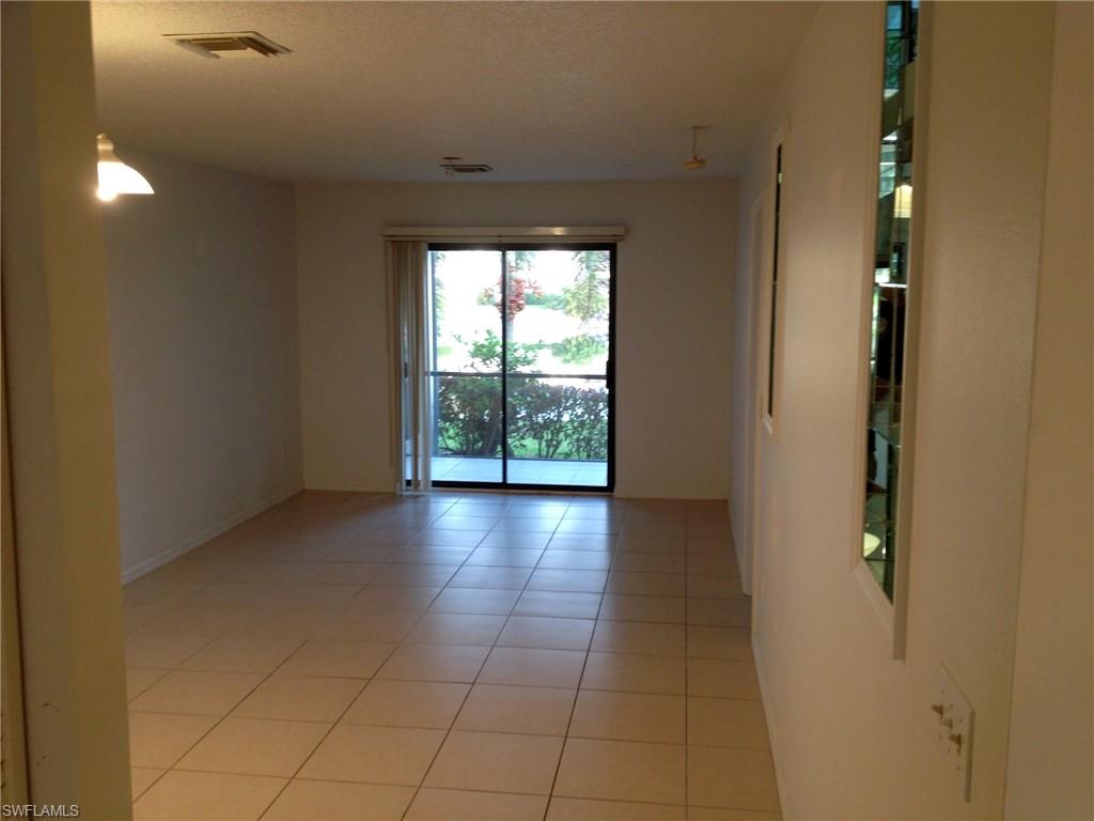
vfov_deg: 40.7
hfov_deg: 52.6
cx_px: 547
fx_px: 1106
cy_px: 410
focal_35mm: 35
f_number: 2.4
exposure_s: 1/20
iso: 80
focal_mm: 4.28
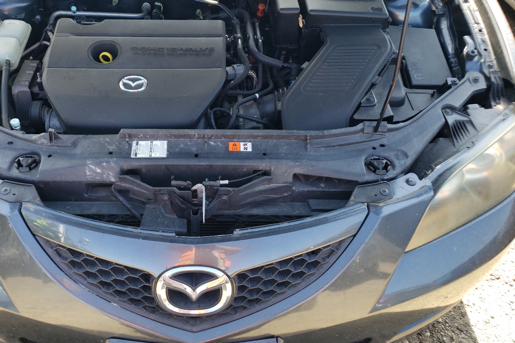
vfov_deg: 39.9
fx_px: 472
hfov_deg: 56.8
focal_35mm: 33
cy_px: 148
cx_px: 210
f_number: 1.5
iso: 50
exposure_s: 1/256
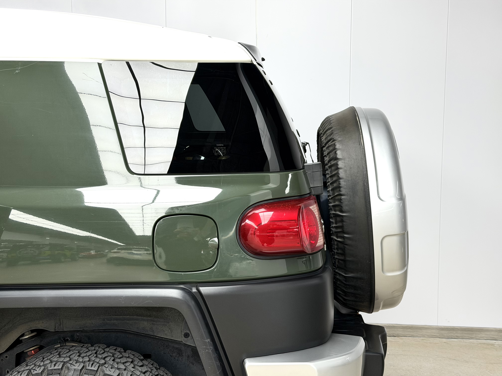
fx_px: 696
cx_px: 251
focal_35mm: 48
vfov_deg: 30.3
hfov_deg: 39.7
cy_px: 188
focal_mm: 6.76
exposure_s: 1/125
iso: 50
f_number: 1.78
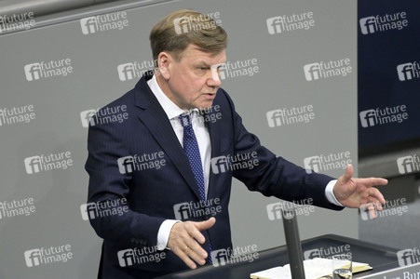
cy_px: 140
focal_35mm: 410
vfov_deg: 3.3
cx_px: 210
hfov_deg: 5.0
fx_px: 4780
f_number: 5.6
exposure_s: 1/400
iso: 8000
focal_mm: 410
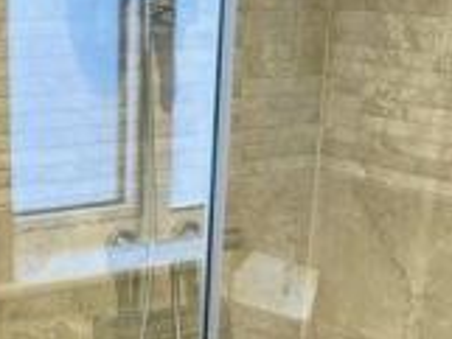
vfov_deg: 14.8
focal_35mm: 94
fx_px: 1228
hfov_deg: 20.7
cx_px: 105
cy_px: 489
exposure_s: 1/100
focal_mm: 4.2
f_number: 1.6
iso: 125
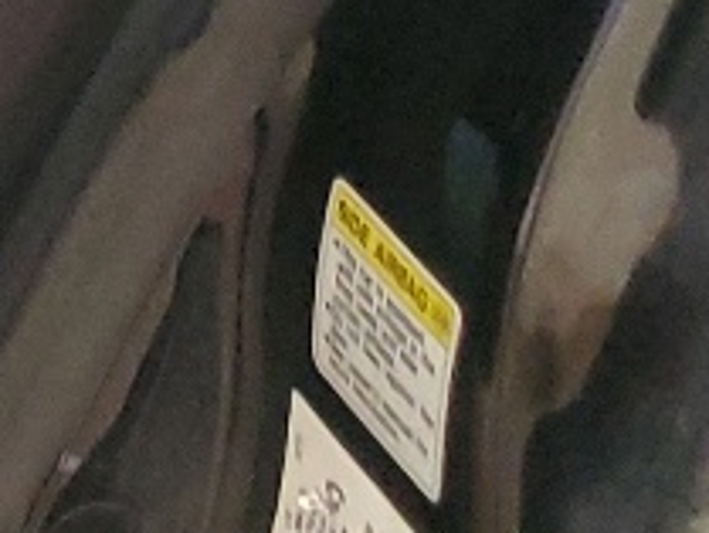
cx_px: -1750
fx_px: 4078
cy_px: -261
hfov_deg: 7.9
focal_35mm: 199
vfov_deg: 7.3
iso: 287
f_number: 1.5
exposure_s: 1/24
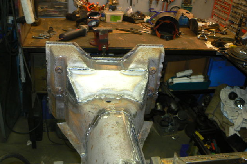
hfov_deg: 50.7
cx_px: 123
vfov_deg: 35.0
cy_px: 81
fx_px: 261
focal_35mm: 38
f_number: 2.8
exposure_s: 1/30
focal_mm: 6
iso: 100
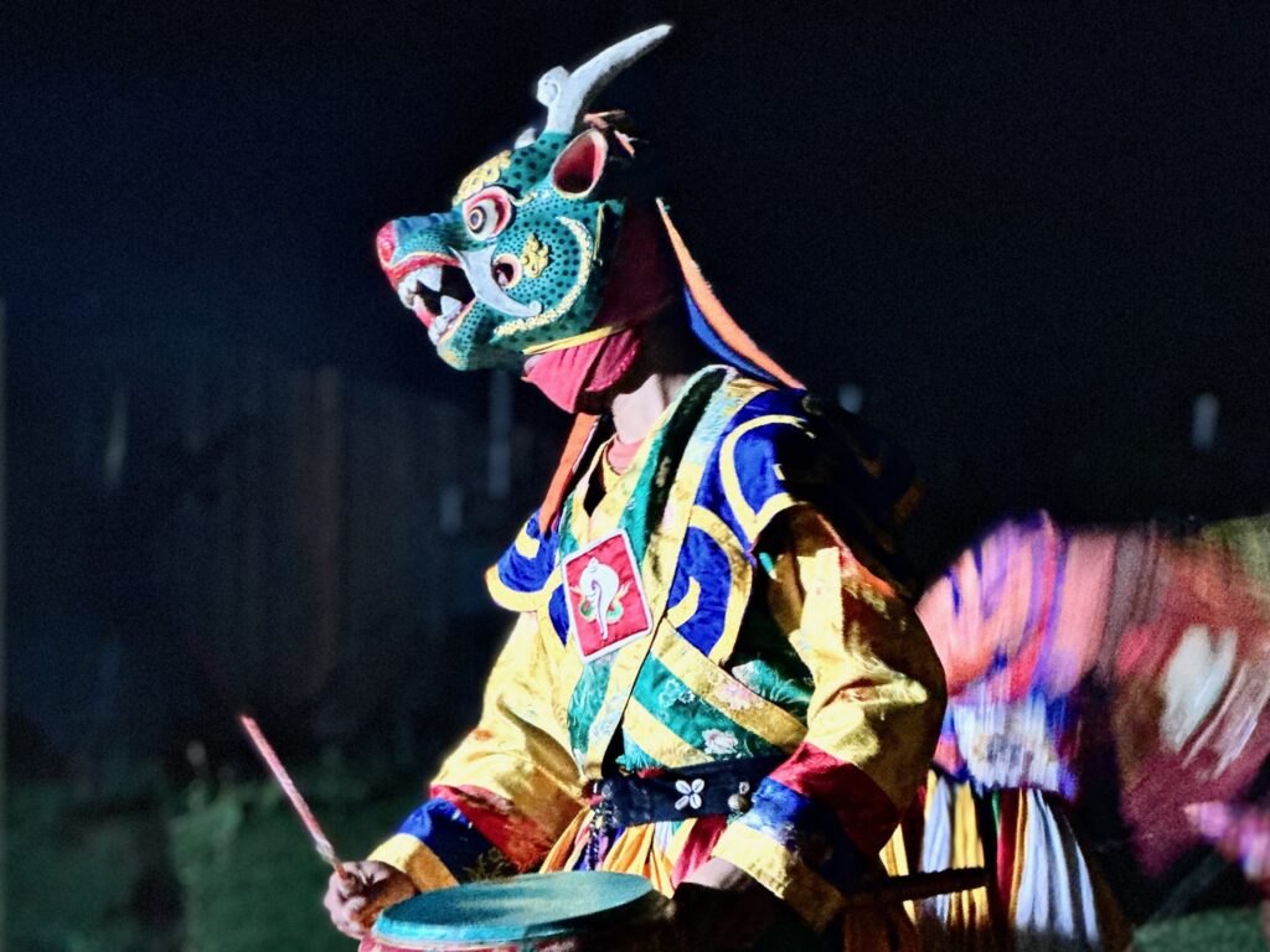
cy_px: 476
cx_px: 635
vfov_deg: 19.1
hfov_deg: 25.3
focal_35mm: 77
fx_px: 2825
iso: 800
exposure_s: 1/14
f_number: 2.8
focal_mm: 9
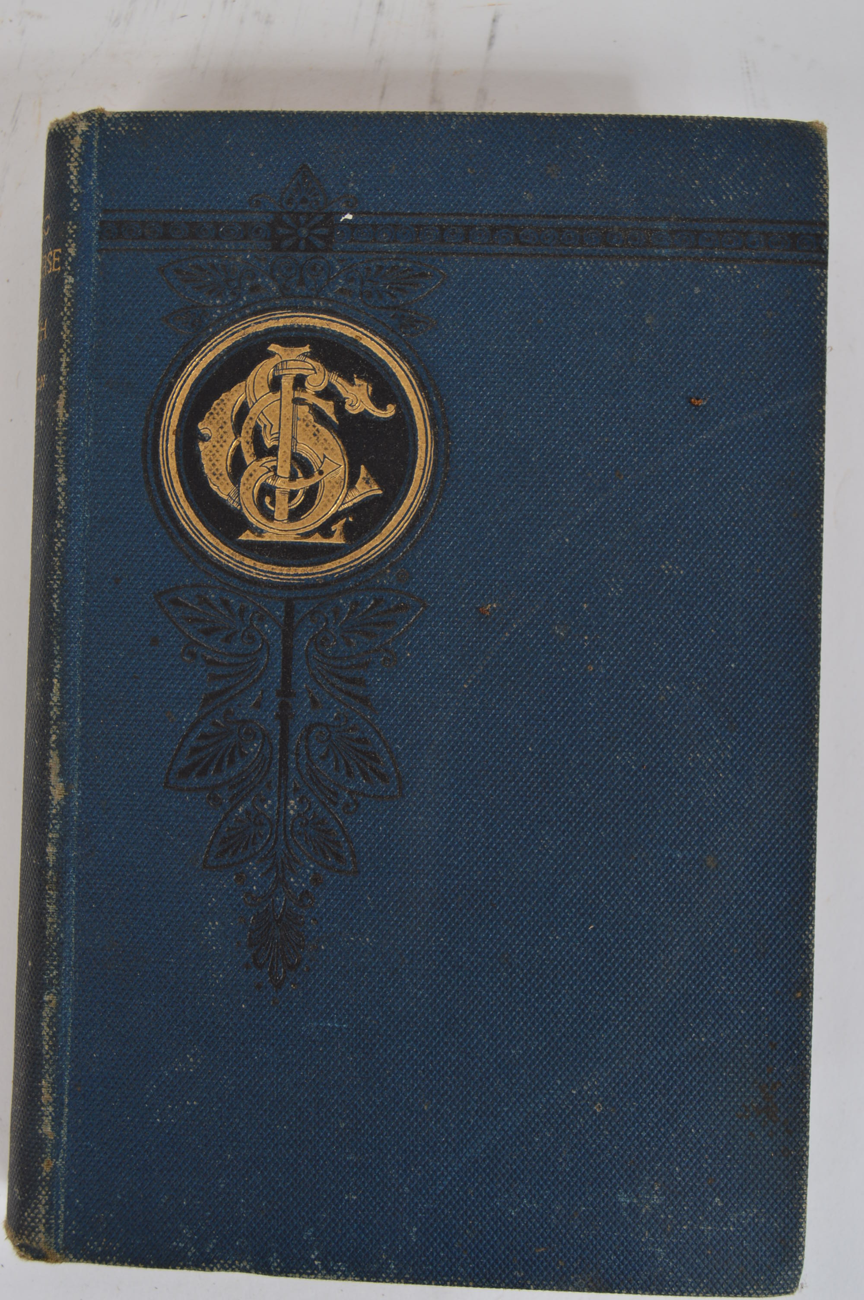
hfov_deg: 29.8
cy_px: 650
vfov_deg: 43.6
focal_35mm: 45
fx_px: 1623
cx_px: 432
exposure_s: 1/80
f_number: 9
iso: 100
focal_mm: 30
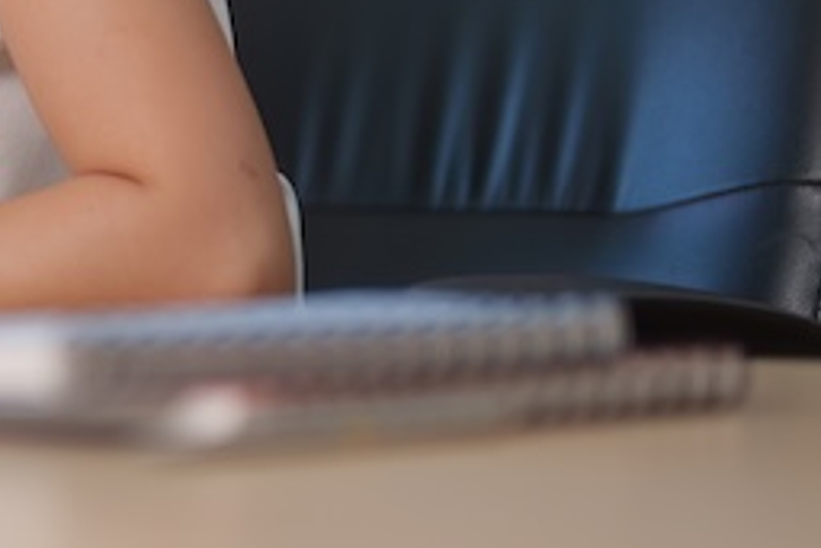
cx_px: -500
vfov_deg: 7.0
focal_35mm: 195
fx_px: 4449
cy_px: -155
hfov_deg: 10.1
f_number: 1.2
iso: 125
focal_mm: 50
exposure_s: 1/200
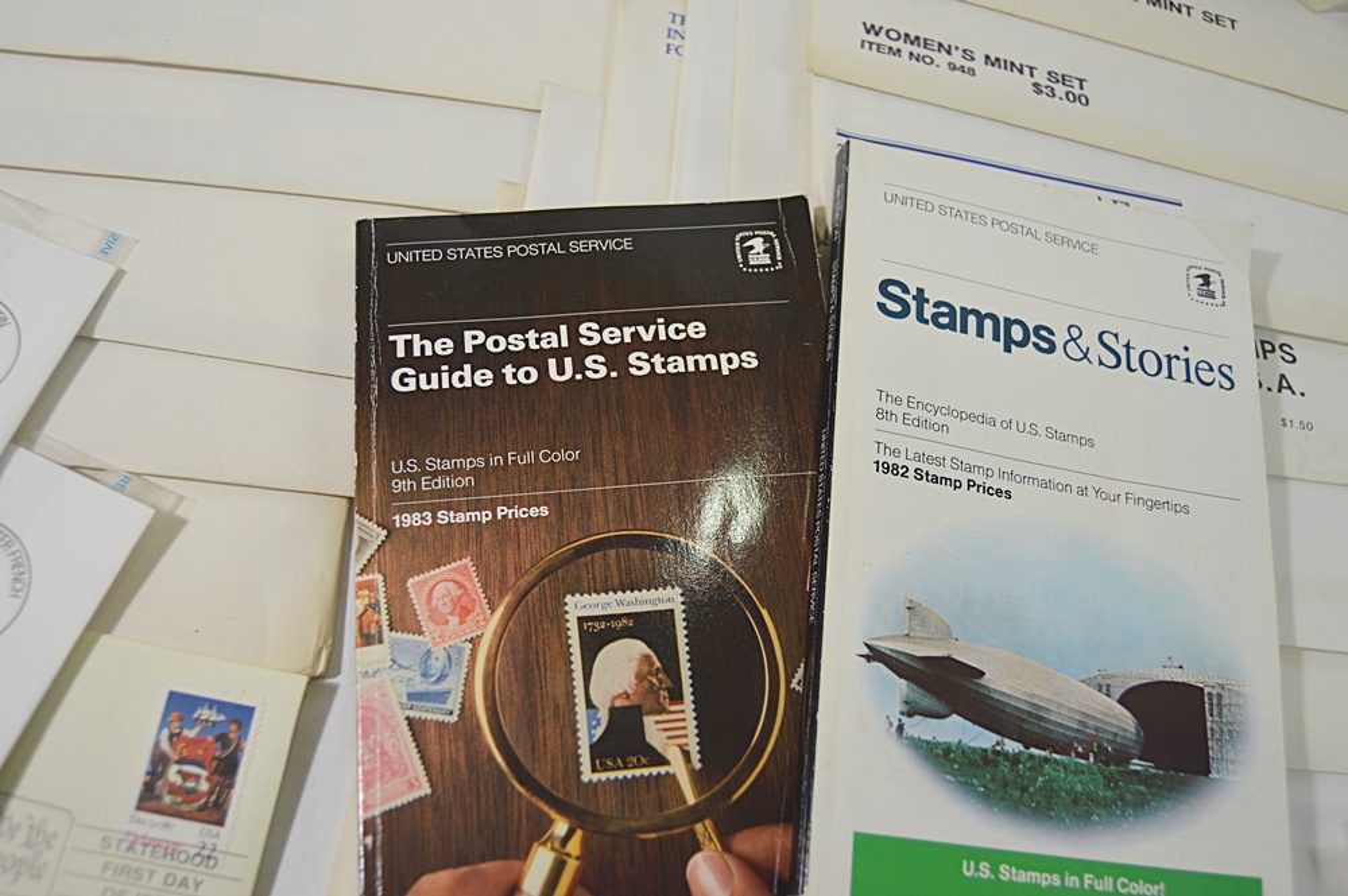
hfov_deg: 57.3
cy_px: 448
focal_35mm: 33
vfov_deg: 39.9
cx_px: 674
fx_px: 1235
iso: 400
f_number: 3.8
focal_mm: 22
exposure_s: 1/60
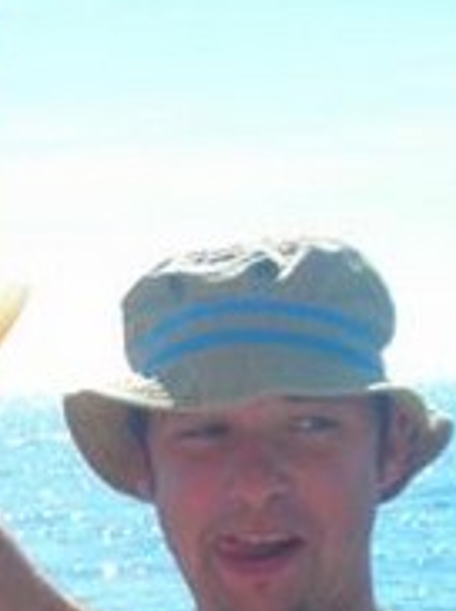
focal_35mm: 163
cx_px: 60
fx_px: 2870
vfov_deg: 11.4
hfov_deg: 9.1
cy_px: 1024
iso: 50
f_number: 3.4
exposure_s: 1/410
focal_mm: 7.8
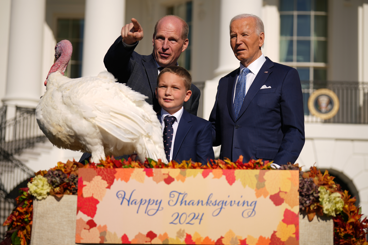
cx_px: 186
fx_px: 900
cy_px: 122
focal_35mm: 88
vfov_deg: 15.5
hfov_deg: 23.1
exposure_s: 1/2500
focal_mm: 84
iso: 50
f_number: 2.8
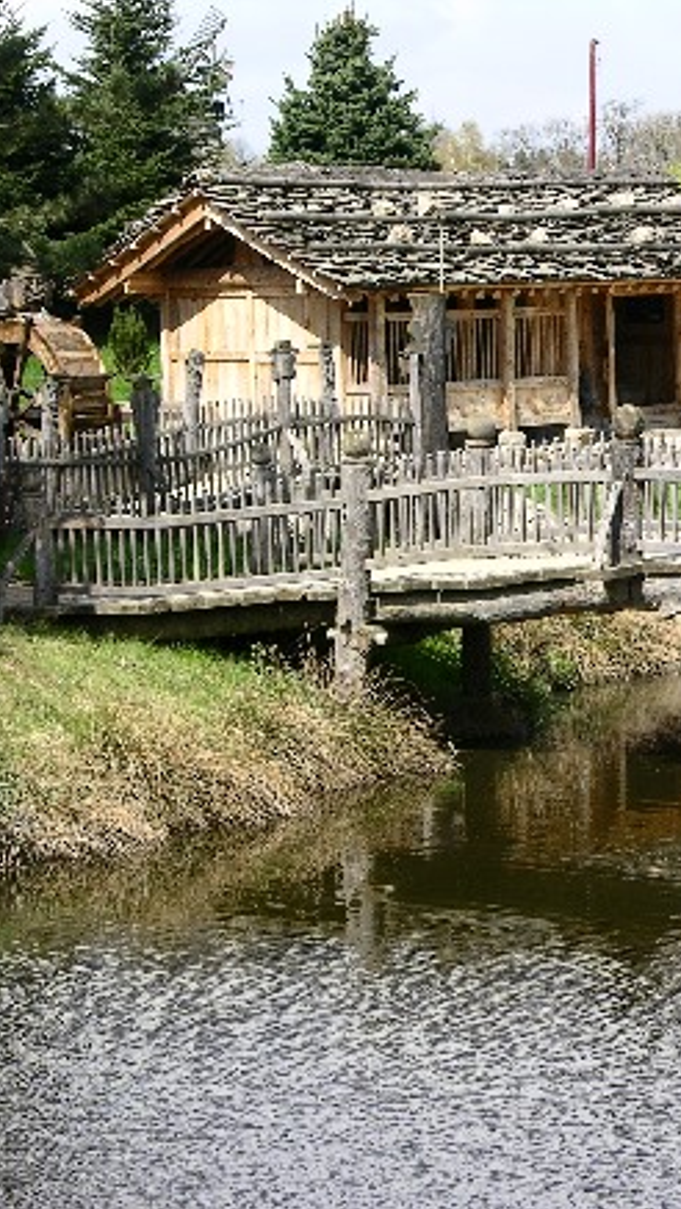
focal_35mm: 136
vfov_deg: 15.8
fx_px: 4363
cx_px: 693
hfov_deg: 8.9
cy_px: 606
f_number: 5.7
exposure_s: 1/152
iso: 50
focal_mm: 23.7
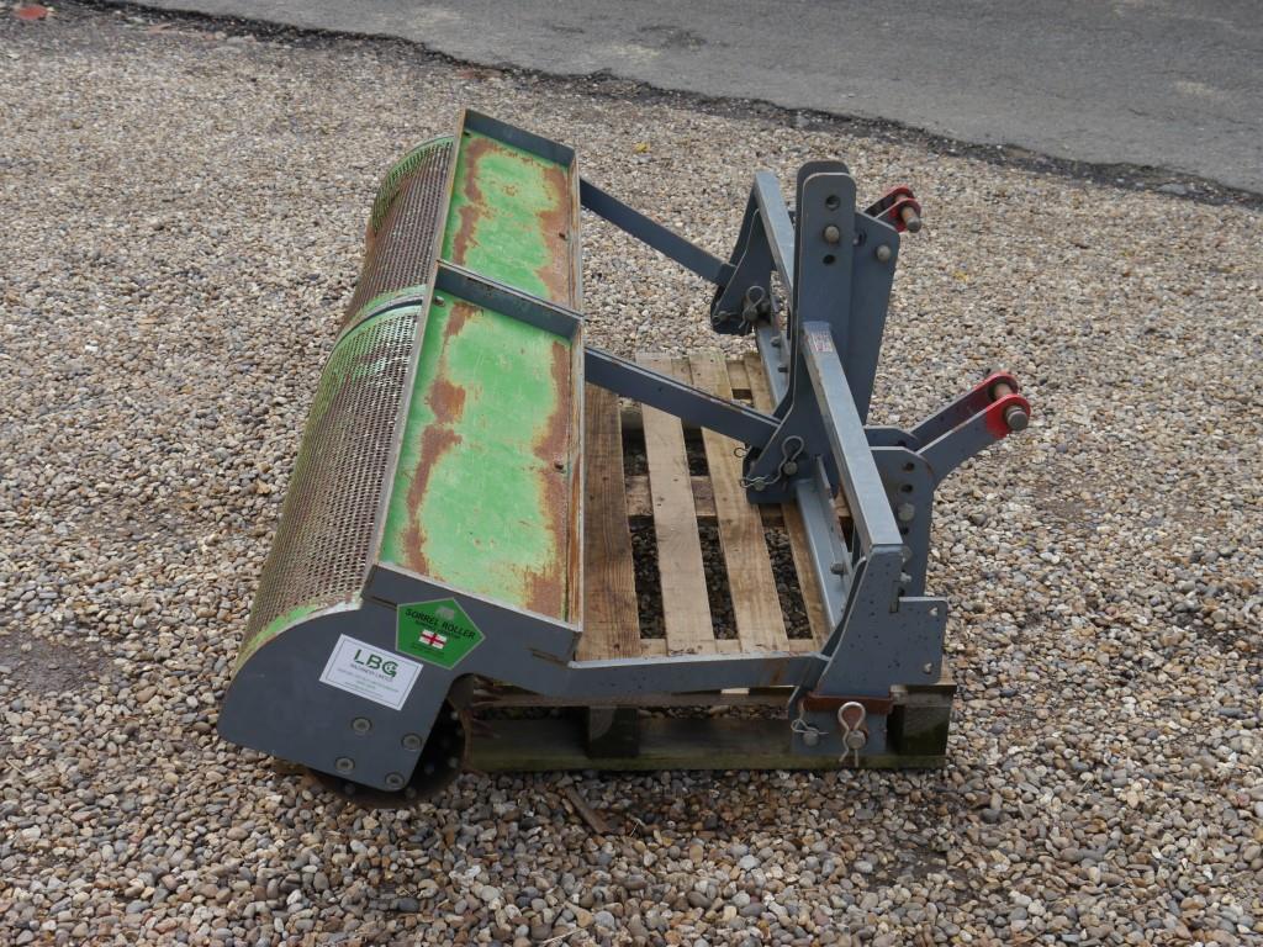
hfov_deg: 38.2
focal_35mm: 50
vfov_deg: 29.1
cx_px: 632
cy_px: 474
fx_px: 1824
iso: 160
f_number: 6.3
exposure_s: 1/160
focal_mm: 25
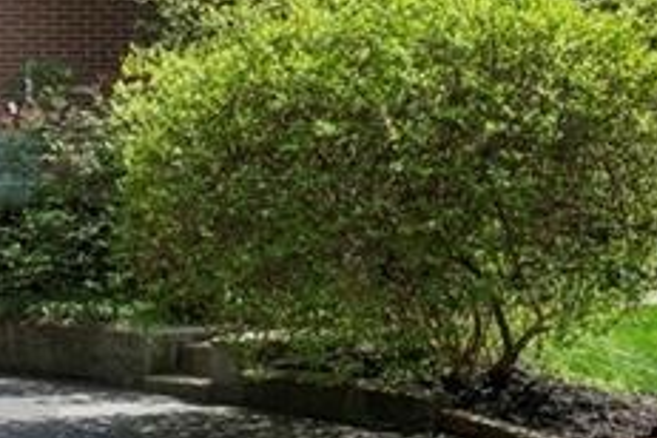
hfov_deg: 29.4
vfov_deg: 25.1
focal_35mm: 54
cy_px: 286
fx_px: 981
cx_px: -208
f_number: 8
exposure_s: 1/20
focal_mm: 15.5
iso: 400
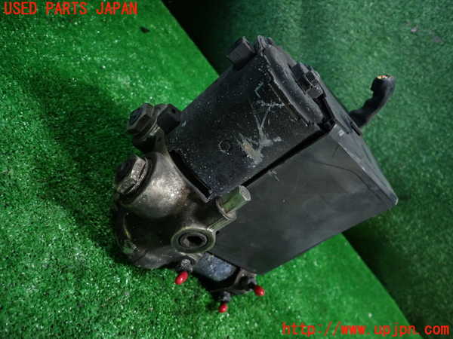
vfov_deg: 54.9
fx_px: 327
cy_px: 170
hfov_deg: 69.4
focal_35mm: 25
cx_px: 226
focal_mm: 4.5
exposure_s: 1/30
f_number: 2
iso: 250
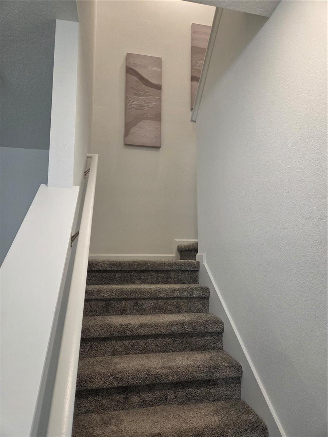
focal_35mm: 23
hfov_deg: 58.9
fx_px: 291
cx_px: 164
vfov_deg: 73.9
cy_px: 218
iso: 200
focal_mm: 5.4
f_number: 1.8
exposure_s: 1/120
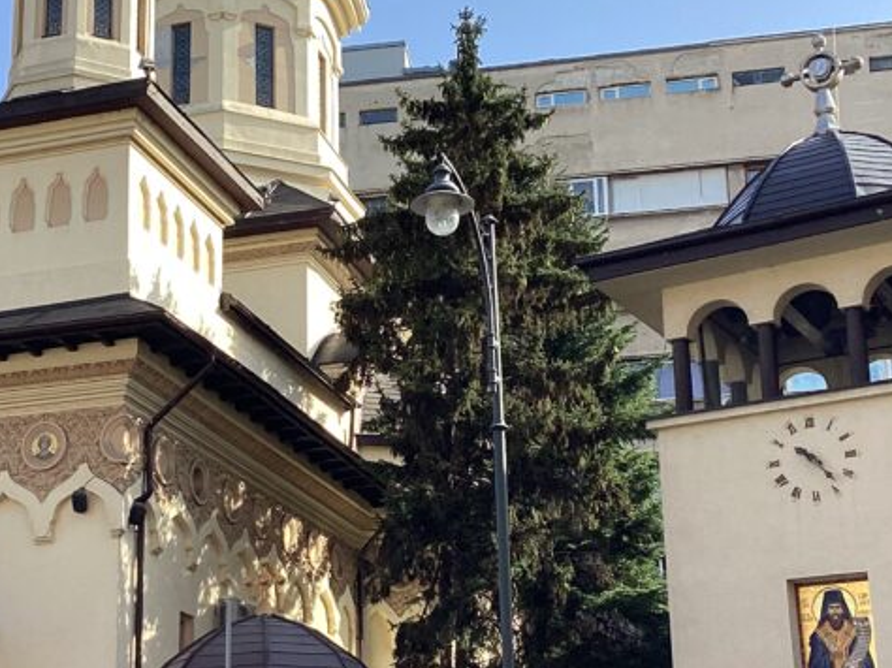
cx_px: 312
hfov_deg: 28.8
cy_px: 429
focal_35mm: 67
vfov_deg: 21.8
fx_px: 1726
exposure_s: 1/622
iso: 25
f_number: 2.4
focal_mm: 3.3
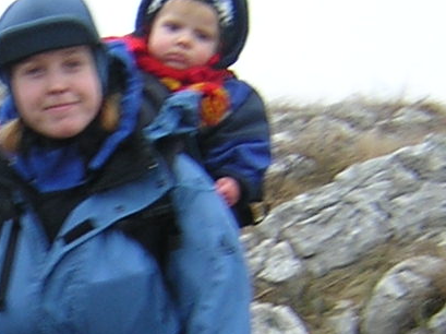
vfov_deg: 10.4
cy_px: 374
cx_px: -8
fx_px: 1815
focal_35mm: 141
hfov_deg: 13.8
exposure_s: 1/41
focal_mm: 4.7
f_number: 2.6
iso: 100
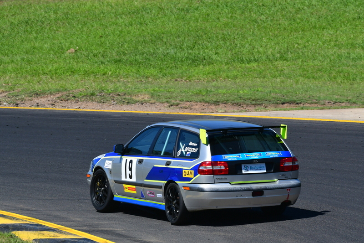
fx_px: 6217
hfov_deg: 3.4
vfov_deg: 2.2
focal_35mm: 615
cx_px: 182
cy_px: 122
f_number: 13
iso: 500
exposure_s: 1/640
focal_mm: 410
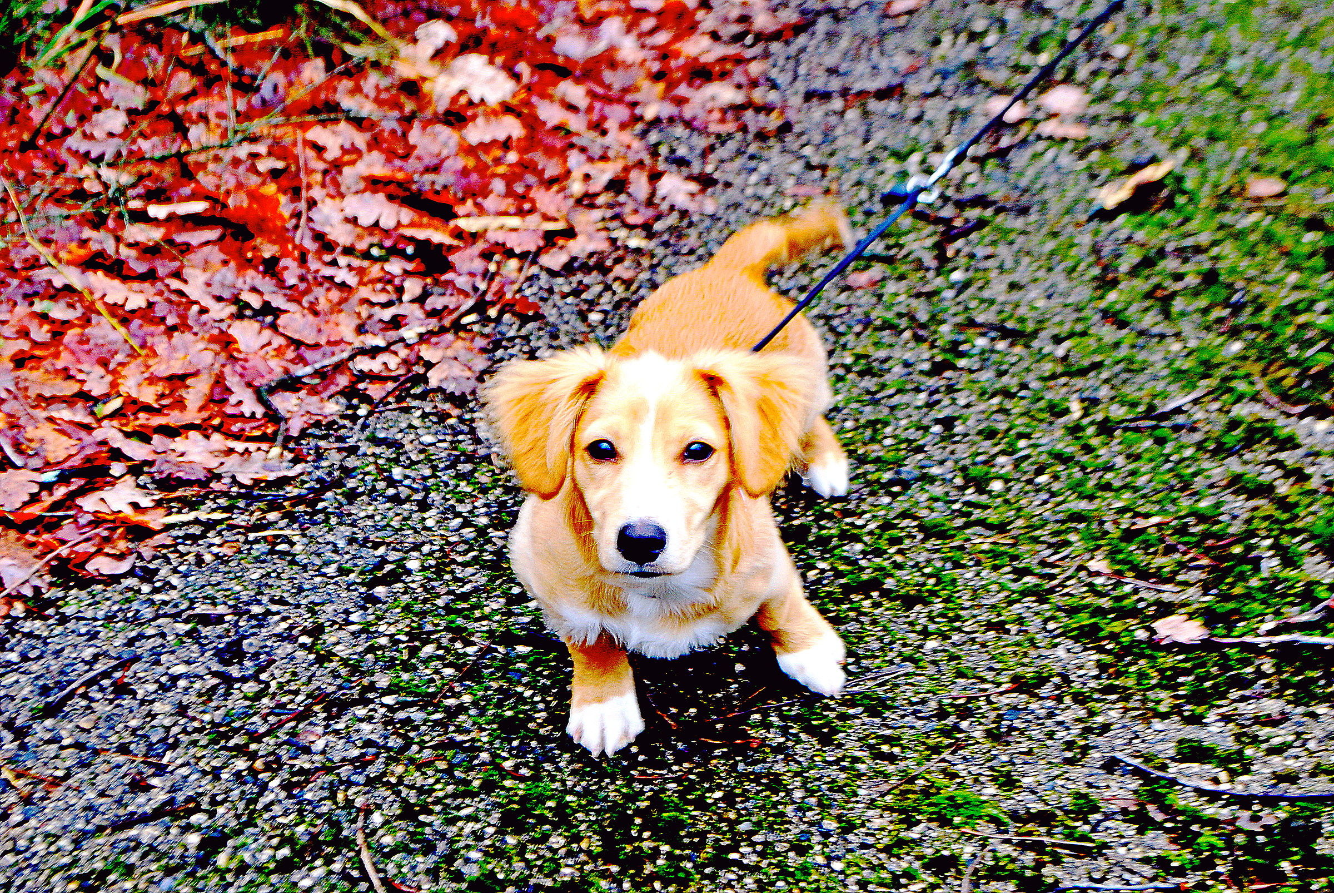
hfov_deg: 24.6
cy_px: 446
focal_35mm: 82
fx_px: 3060
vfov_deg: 16.6
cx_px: 667
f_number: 9
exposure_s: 1/20
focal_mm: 55
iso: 100
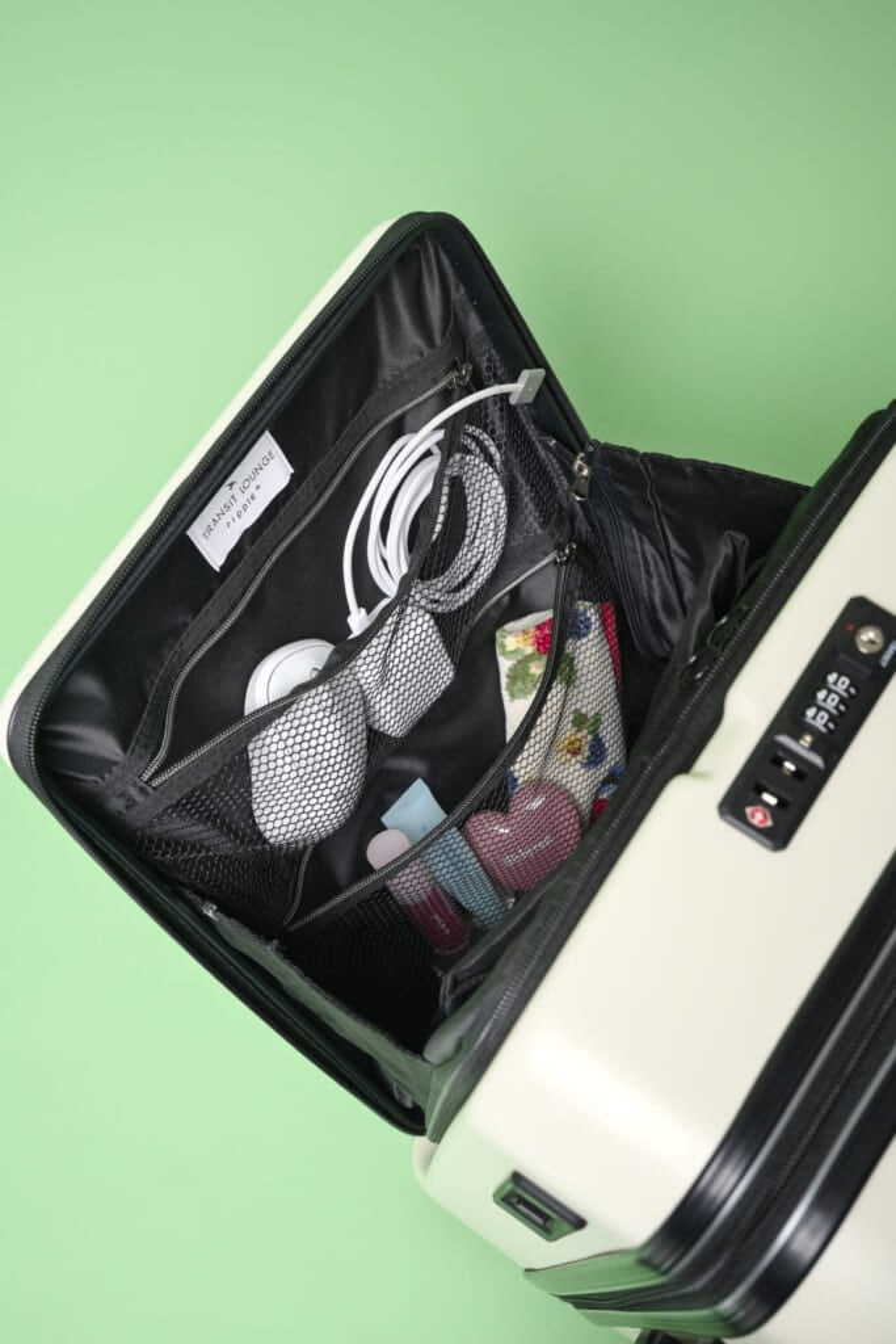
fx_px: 1679
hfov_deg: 29.9
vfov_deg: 43.6
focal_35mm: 45
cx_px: 448
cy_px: 672
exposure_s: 1/125
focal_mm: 45
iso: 100
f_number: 8
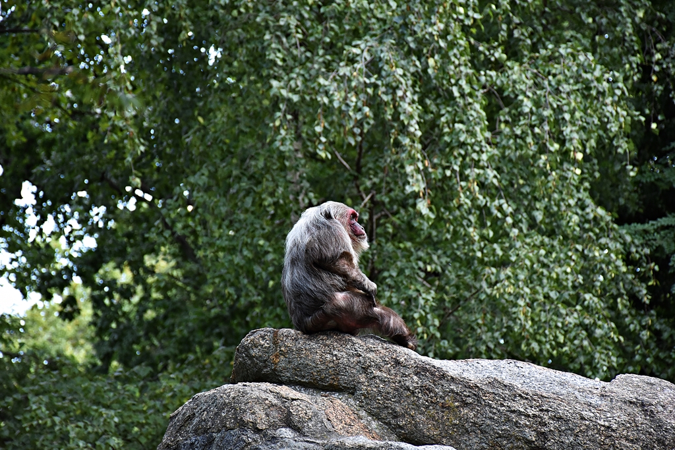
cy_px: 225
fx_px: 2813
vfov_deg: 9.2
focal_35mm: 150
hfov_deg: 13.7
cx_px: 338
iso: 800
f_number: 5.6
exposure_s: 1/250
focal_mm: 100
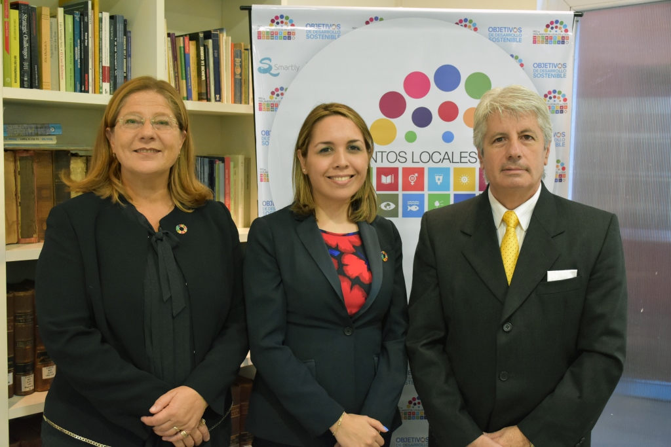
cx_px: 336
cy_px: 224
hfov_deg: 47.9
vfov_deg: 33.0
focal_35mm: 40
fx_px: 755
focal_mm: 27
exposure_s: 1/60
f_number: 4
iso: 2800
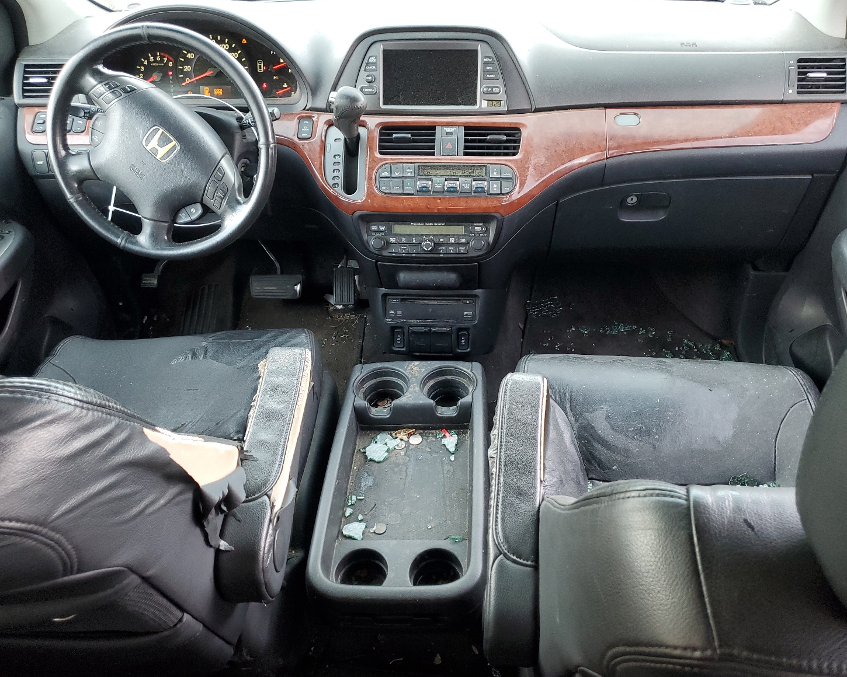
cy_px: 342
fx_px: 702
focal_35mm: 28
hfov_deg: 62.2
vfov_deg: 51.5
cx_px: 433
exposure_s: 1/60.2
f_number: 1.5
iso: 99
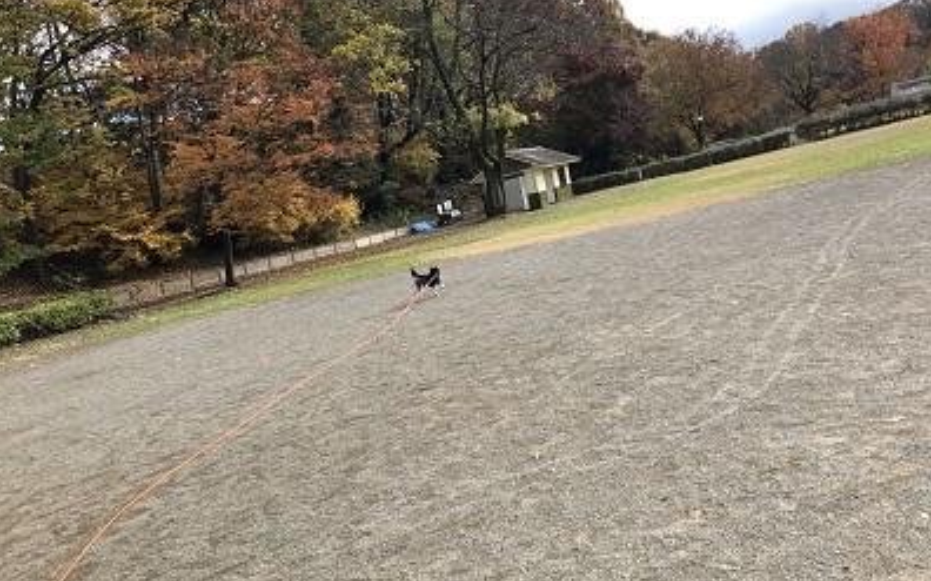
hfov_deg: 62.9
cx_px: 463
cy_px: 294
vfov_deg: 41.8
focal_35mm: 30
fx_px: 761
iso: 20
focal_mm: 3.99
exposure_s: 1/615
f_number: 1.8
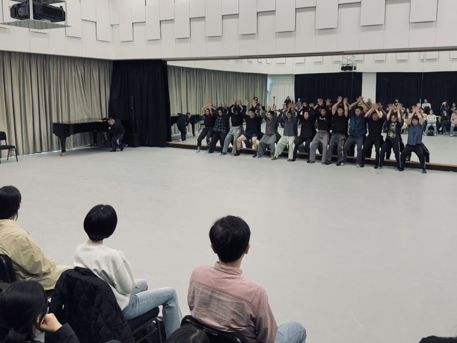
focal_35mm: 24
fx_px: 317
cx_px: 228
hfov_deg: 71.6
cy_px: 172
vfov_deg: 56.8
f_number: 1.78
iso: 125
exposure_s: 1/121
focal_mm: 6.76
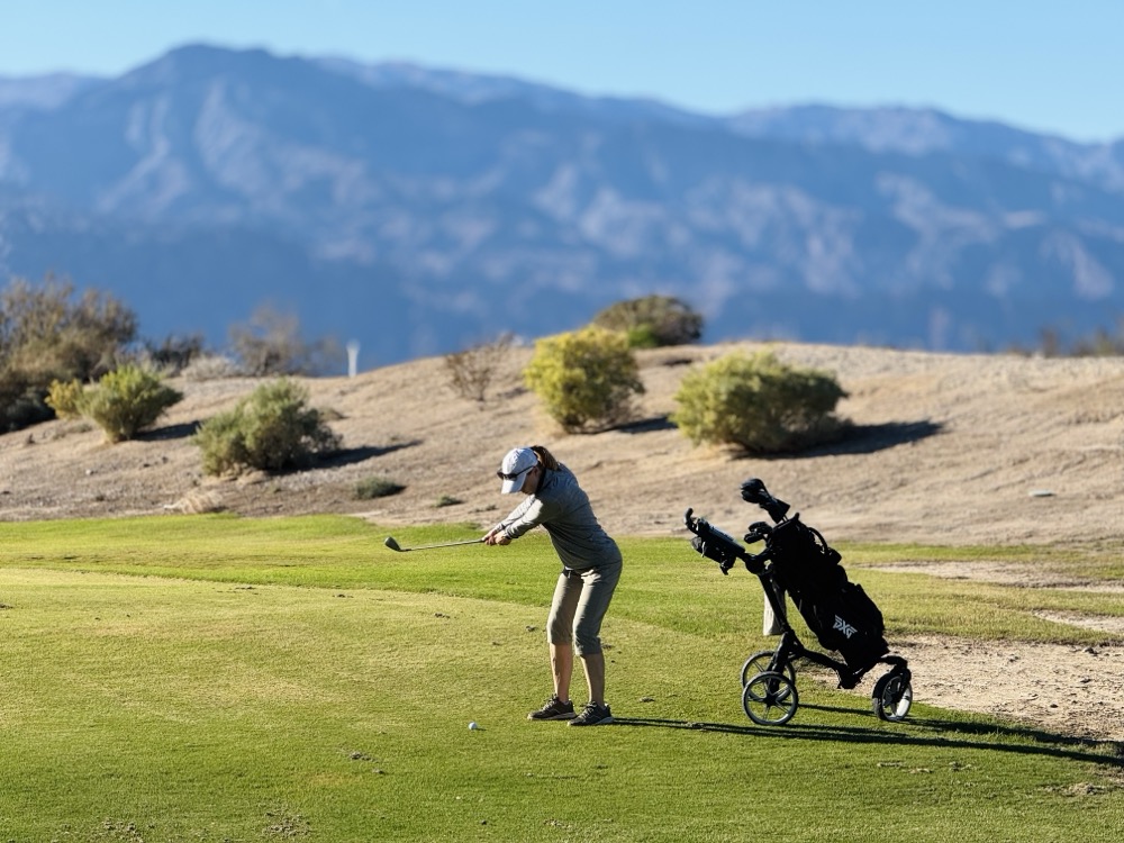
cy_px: 422
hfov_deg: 16.4
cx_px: 562
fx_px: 3896
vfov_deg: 12.3
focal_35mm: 120
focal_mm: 15.66
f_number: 2.8
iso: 50
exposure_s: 1/1186
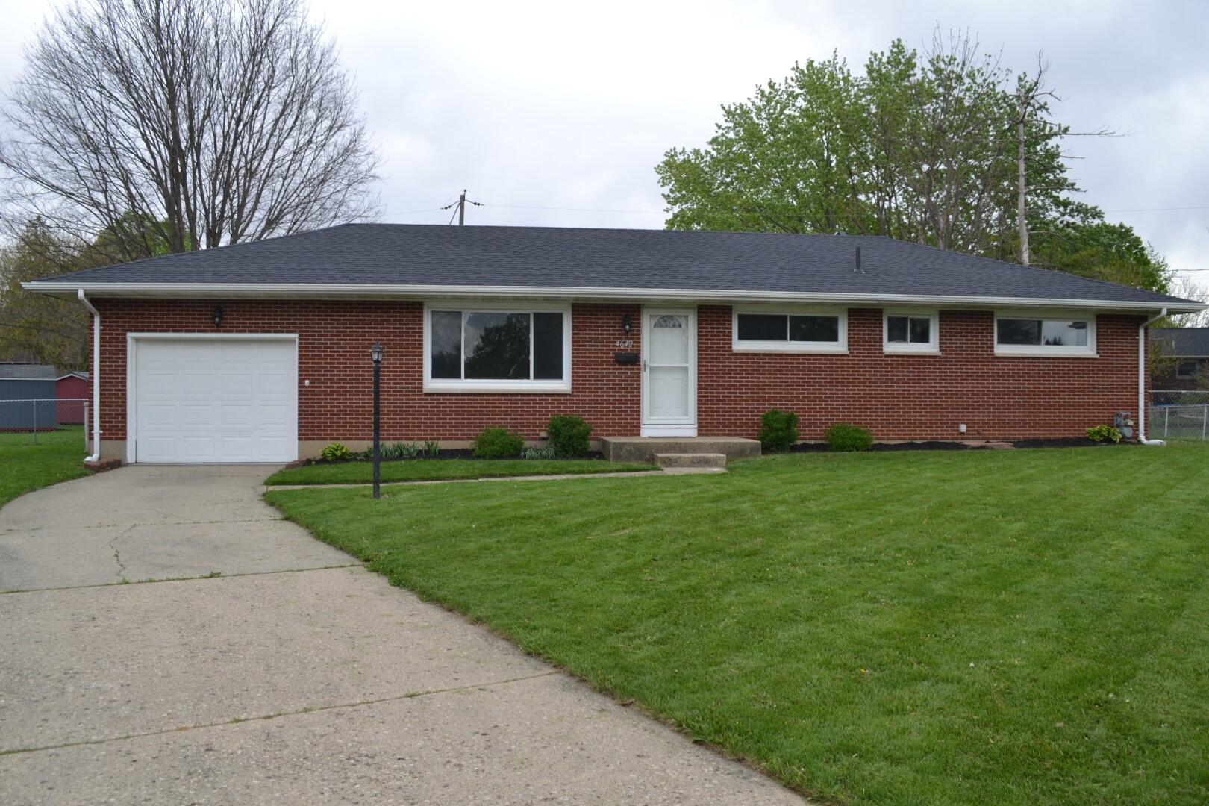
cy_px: 403
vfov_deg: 47.9
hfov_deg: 67.4
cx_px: 604
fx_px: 907
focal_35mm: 27
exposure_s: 1/160
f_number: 6.3
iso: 100
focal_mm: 18
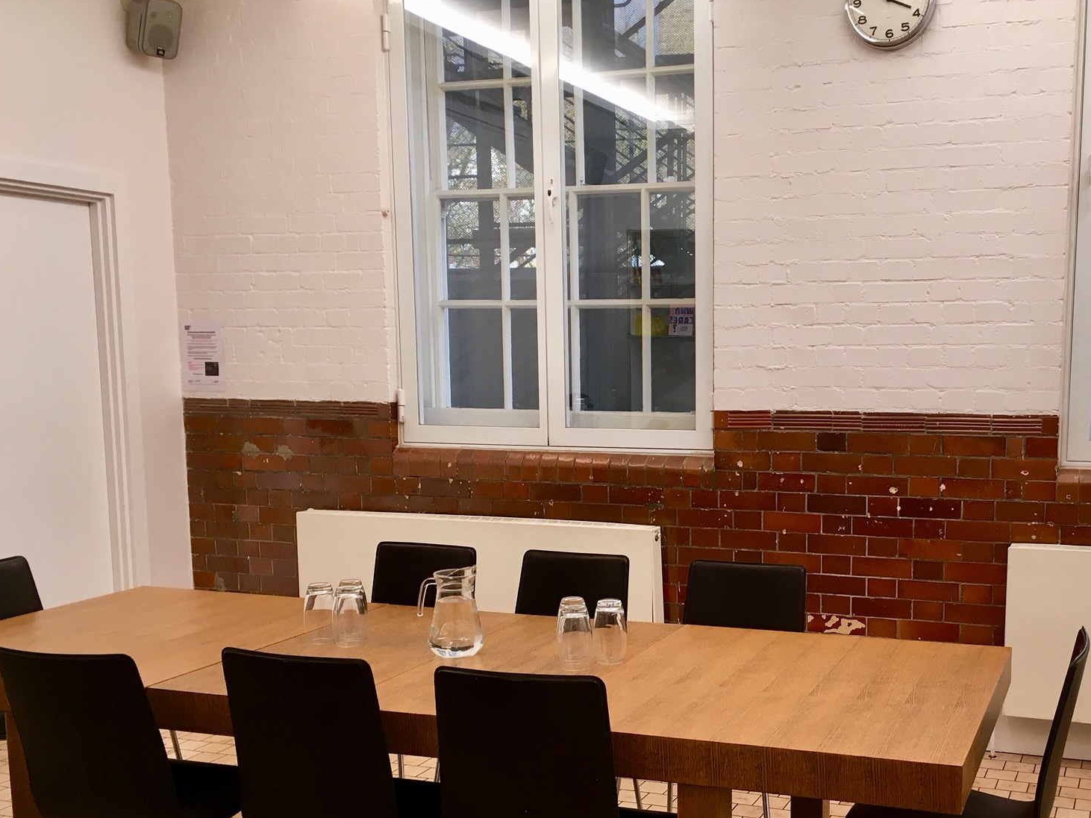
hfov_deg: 46.1
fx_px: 1260
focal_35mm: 40
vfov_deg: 35.7
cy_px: 519
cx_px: 721
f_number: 2.2
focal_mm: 4.15
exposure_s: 1/33
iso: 25
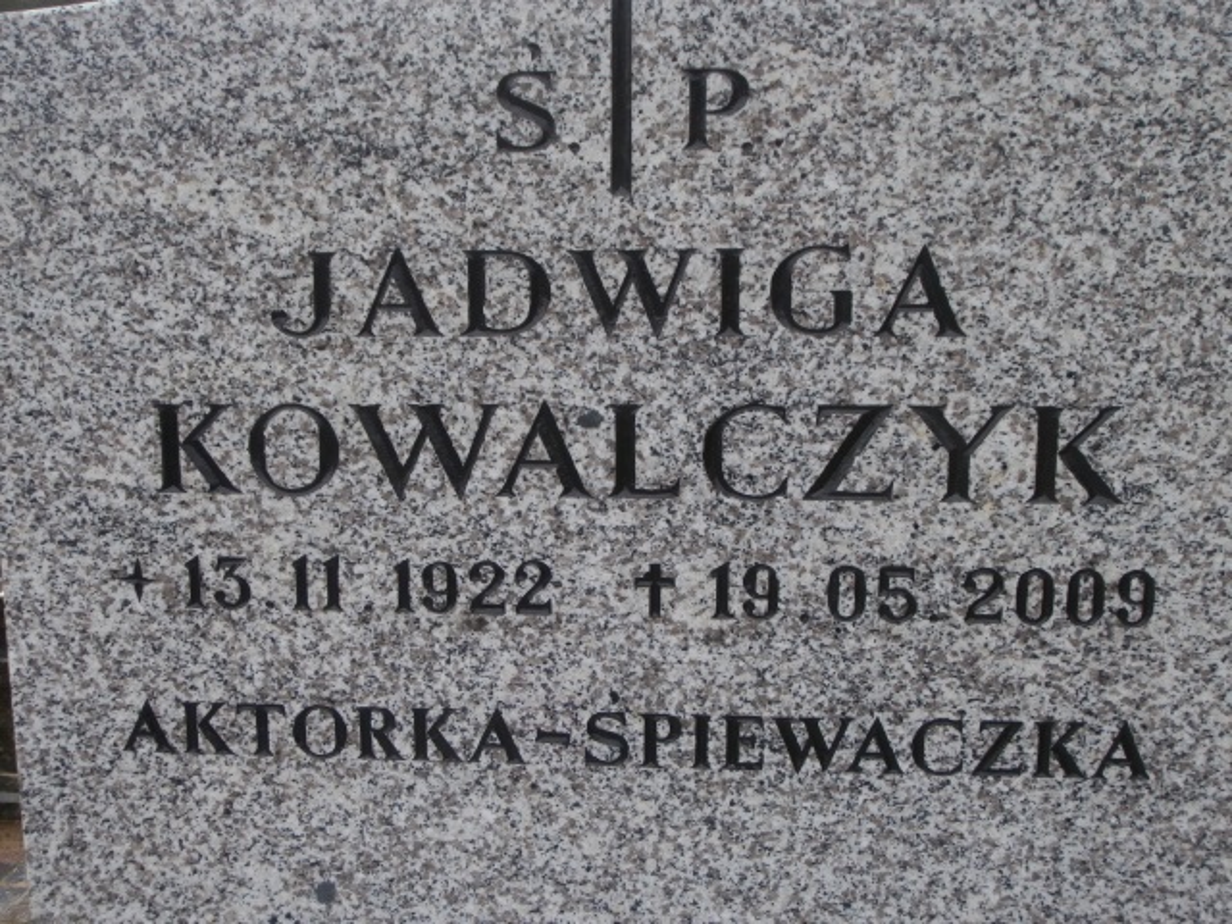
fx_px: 1352
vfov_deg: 37.7
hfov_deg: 49.0
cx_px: 616
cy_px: 462
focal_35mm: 38
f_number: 3.9
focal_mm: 6.67
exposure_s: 1/200
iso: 100
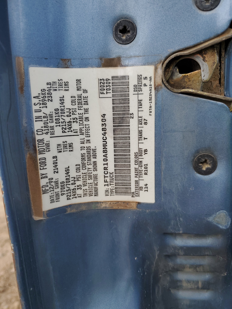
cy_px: 154
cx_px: 116
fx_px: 232
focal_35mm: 26
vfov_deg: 67.3
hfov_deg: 53.1
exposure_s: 1/909
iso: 50
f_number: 1.5
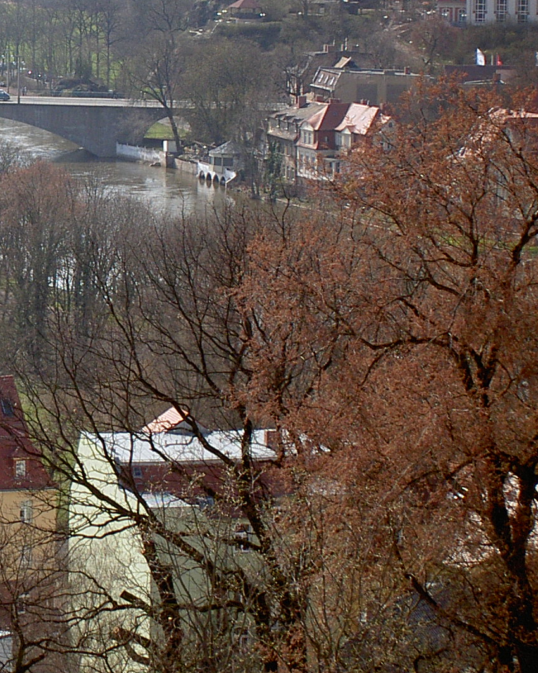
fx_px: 4238
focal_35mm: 213
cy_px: 146
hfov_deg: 7.2
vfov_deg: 9.1
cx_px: -166
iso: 50
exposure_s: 1/250
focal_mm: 16.8
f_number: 4.9
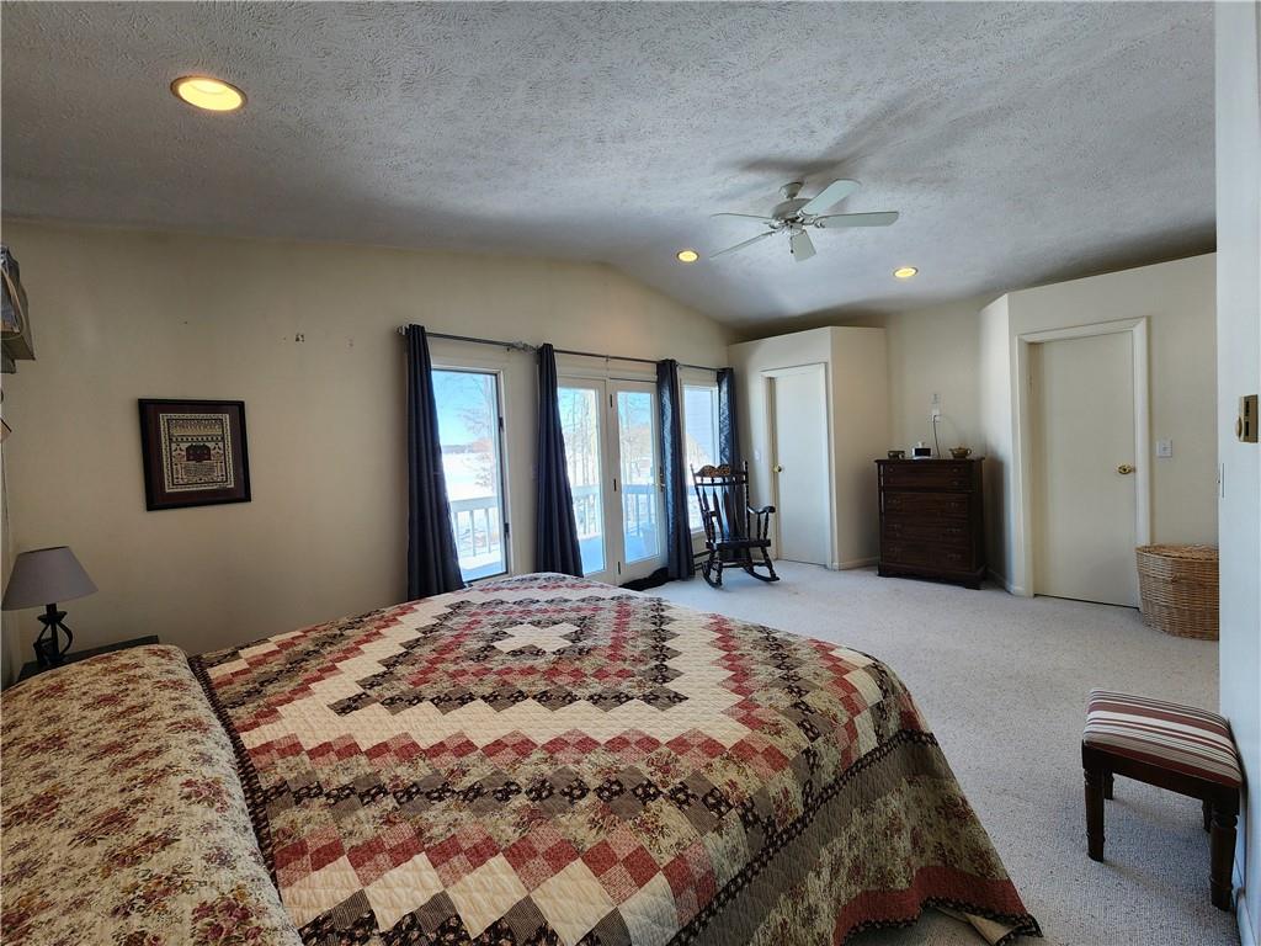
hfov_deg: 106.2
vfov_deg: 89.9
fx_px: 474
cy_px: 473
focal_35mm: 13
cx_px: 630
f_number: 2.2
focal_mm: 2.2
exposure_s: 1/120
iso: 80
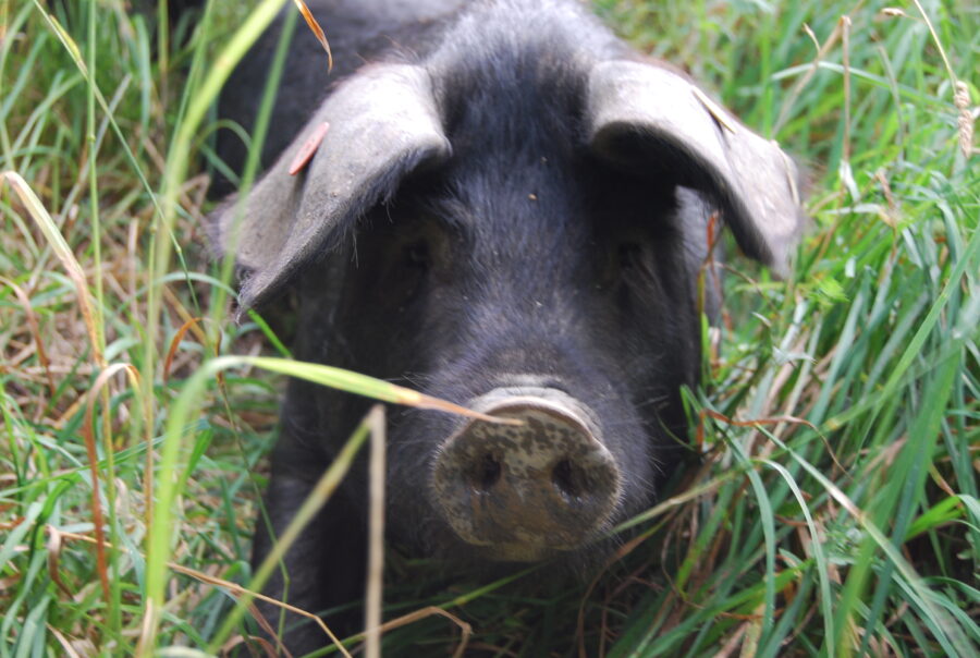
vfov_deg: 23.9
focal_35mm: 57
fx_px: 1555
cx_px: 490
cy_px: 329
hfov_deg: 35.0
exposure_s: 1/30
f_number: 5
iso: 320
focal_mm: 38
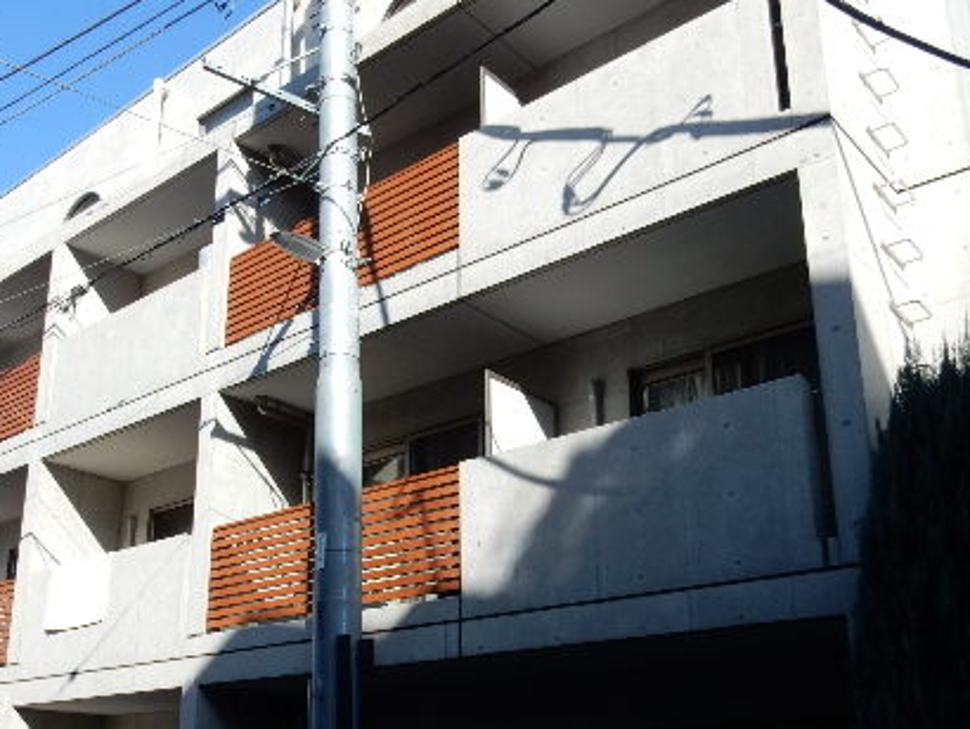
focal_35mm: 39
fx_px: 1093
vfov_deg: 36.6
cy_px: 471
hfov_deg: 47.5
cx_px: 381
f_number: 3.7
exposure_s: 1/800
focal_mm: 4.5
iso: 125
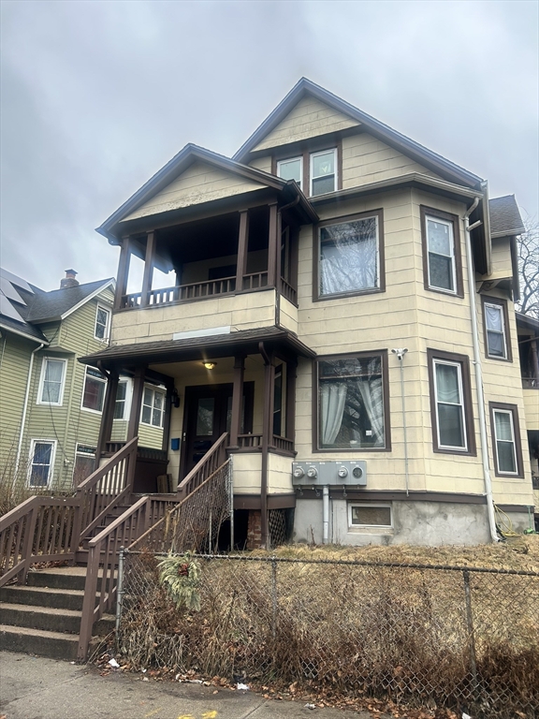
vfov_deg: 67.3
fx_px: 540
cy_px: 360
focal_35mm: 26
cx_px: 270
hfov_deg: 53.1
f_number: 1.5
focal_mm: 5.7
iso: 50
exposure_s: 1/1344
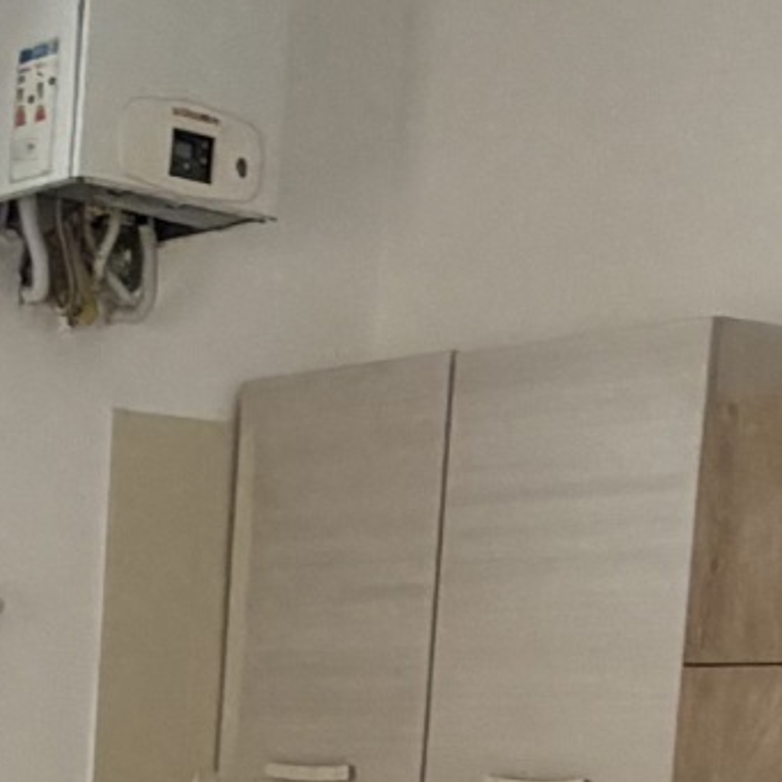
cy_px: 1059
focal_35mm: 93
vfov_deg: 17.4
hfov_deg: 17.2
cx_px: -328
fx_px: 2377
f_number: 2.2
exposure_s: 1/89
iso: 320
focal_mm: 2.22
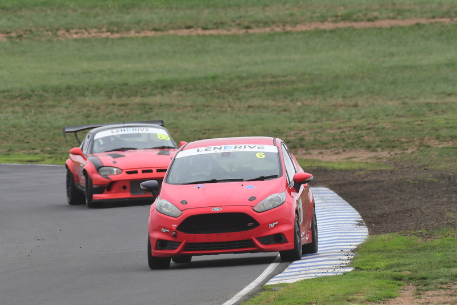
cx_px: 228
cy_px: 152
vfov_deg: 1.8
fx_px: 9524
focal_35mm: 750
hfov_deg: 2.7
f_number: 10
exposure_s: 1/640
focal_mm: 500
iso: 640
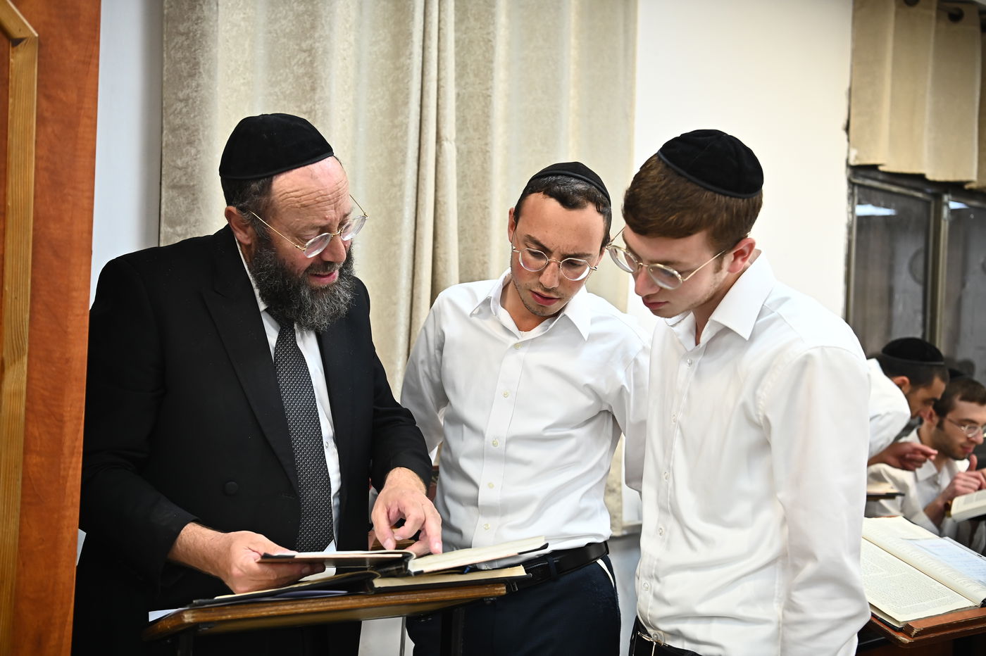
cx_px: 493
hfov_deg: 48.5
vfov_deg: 33.4
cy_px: 328
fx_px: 1095
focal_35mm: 40
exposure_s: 1/160
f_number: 3.5
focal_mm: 40
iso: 1000
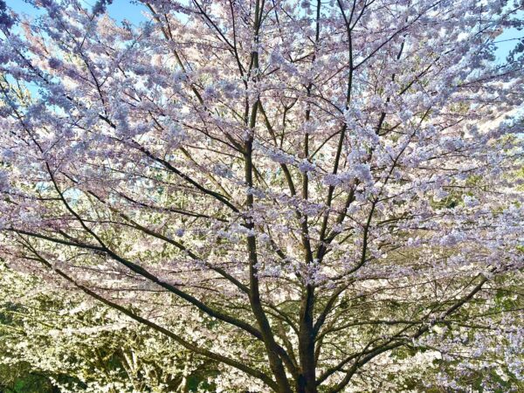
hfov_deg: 39.7
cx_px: 262
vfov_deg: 30.3
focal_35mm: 48
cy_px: 196
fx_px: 727
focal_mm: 6.86
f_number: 1.78
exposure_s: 1/1289
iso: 80
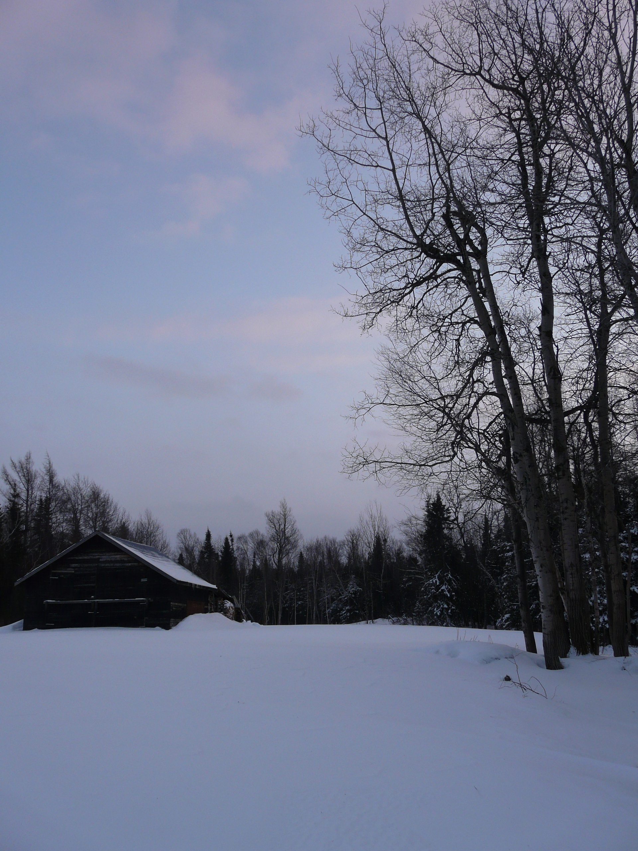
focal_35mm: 28
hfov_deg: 49.7
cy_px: 426
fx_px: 688
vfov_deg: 63.4
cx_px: 319
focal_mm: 4.6
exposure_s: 1/100
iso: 100
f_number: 3.2
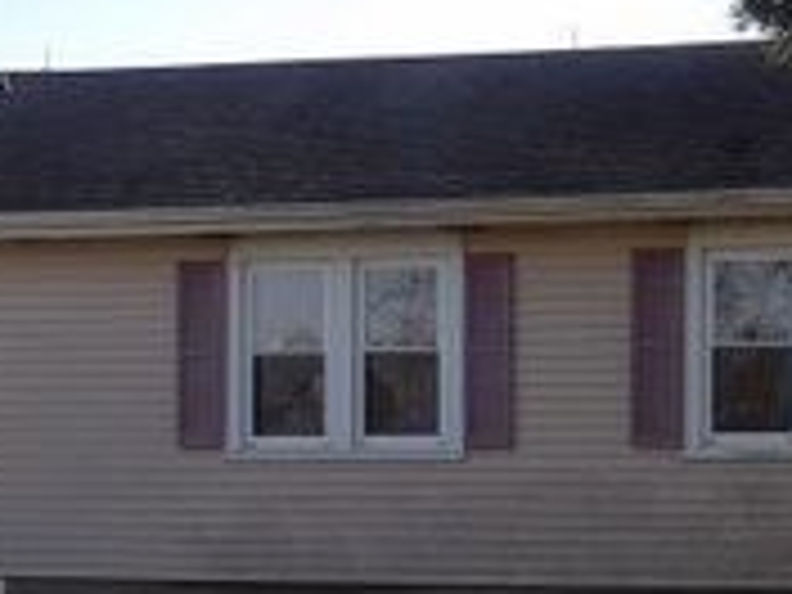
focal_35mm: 68
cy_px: 443
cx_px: 662
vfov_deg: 21.4
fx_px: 1556
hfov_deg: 27.8
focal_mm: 4.3
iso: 100
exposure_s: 1/472
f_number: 3.2
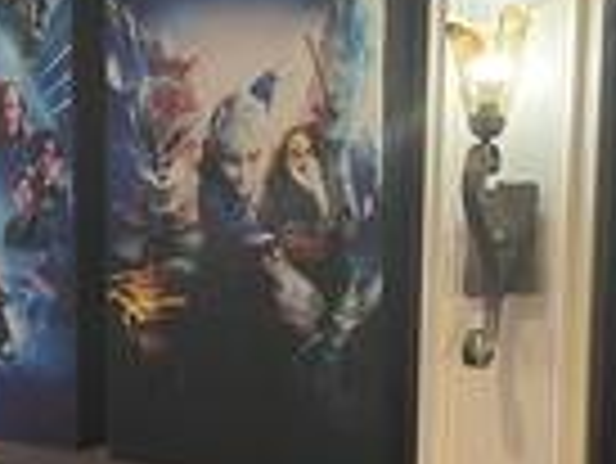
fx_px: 1354
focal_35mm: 76
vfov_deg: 19.3
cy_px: 320
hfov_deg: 25.6
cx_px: 328
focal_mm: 5.1
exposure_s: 1/30
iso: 800
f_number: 1.6
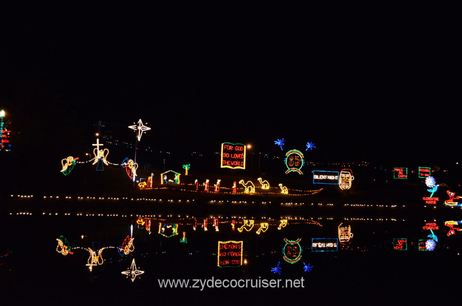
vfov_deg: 36.7
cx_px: 231
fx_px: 461
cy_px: 153
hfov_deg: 53.2
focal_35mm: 36
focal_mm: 24
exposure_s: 1/60
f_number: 5
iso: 4000
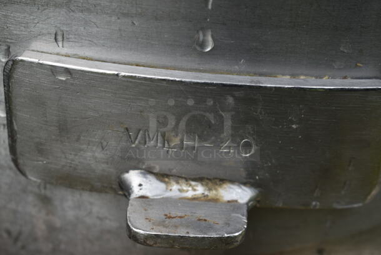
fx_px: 874
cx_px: 190
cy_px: 128
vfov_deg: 16.6
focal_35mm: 82
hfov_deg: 24.6
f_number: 5.6
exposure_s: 1/100
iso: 110
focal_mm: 55
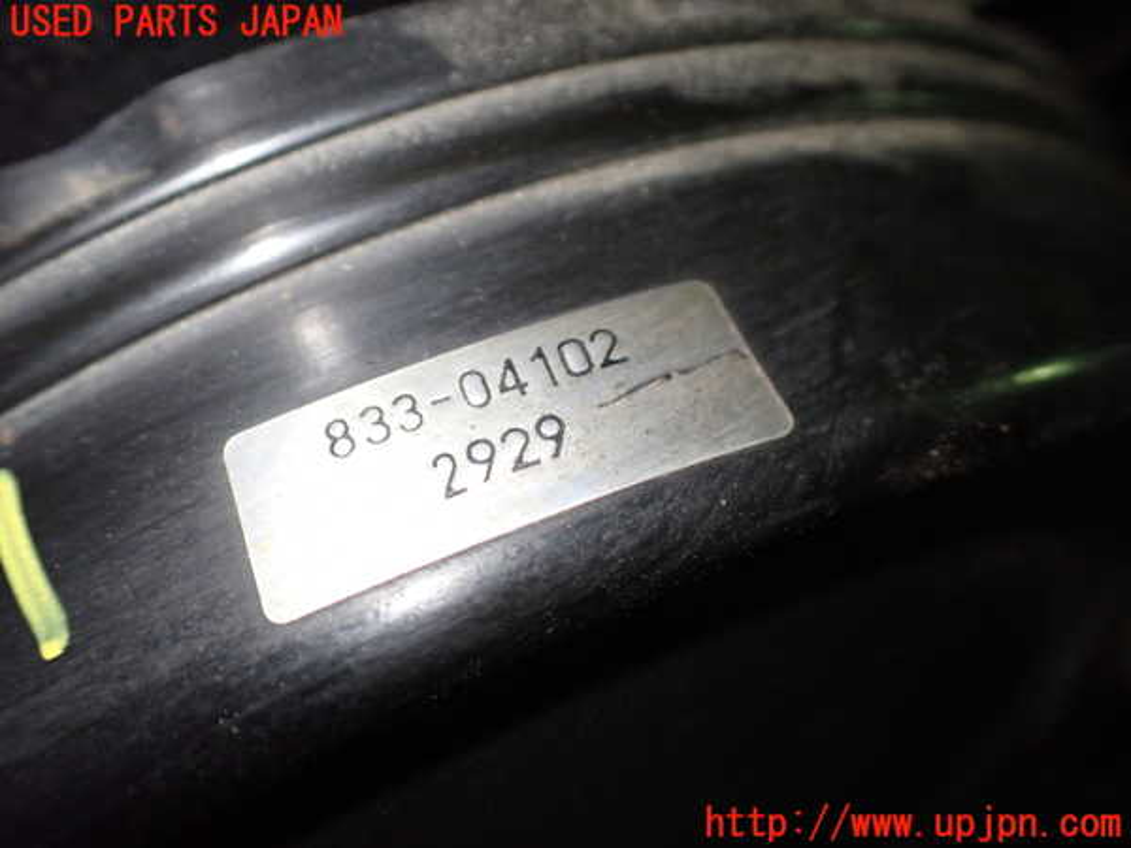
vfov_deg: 46.8
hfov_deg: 60.0
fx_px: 980
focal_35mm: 30
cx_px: 566
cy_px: 424
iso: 500
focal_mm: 5.4
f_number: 2.3
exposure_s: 1/125
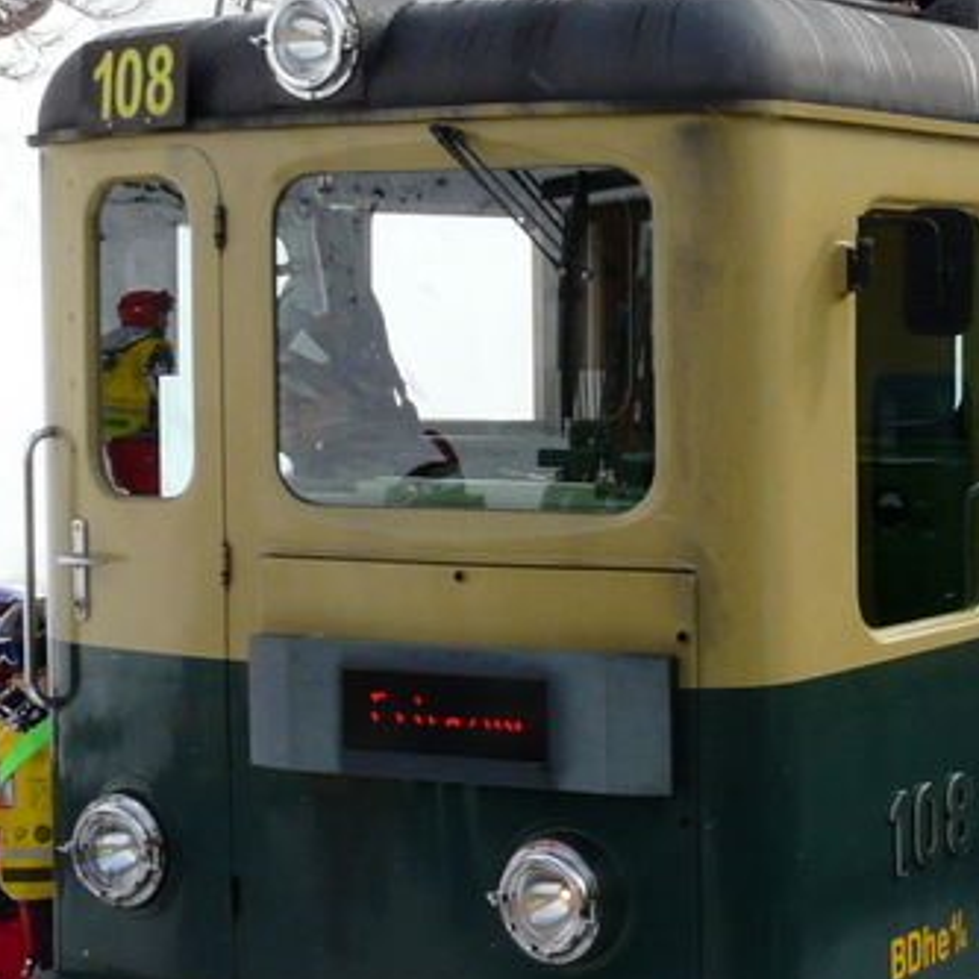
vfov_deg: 22.5
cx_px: 947
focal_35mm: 77
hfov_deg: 21.8
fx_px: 2464
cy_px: 426
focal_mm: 4.7
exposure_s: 1/250
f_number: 5.6
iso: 100
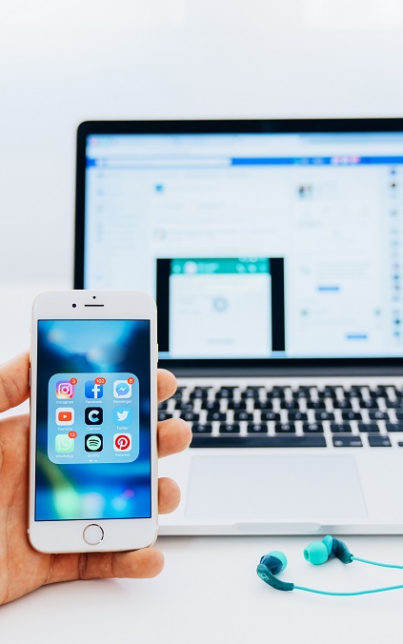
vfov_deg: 37.5
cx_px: 238
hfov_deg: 24.0
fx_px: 948
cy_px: 322
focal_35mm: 54
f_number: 2.8
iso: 250
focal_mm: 35
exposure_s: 1/80
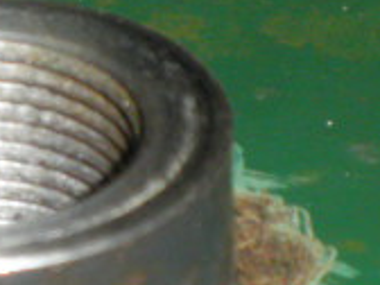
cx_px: 2
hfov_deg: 4.7
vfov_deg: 3.5
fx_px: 4644
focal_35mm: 423
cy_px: 170
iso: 160
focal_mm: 19.6
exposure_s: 1/100
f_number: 5.8
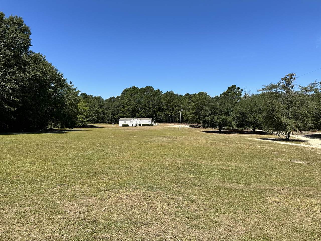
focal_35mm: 24
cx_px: 160
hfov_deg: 71.6
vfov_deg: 56.8
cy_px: 120
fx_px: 223
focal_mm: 6.86
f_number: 1.78
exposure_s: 1/3861
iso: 80
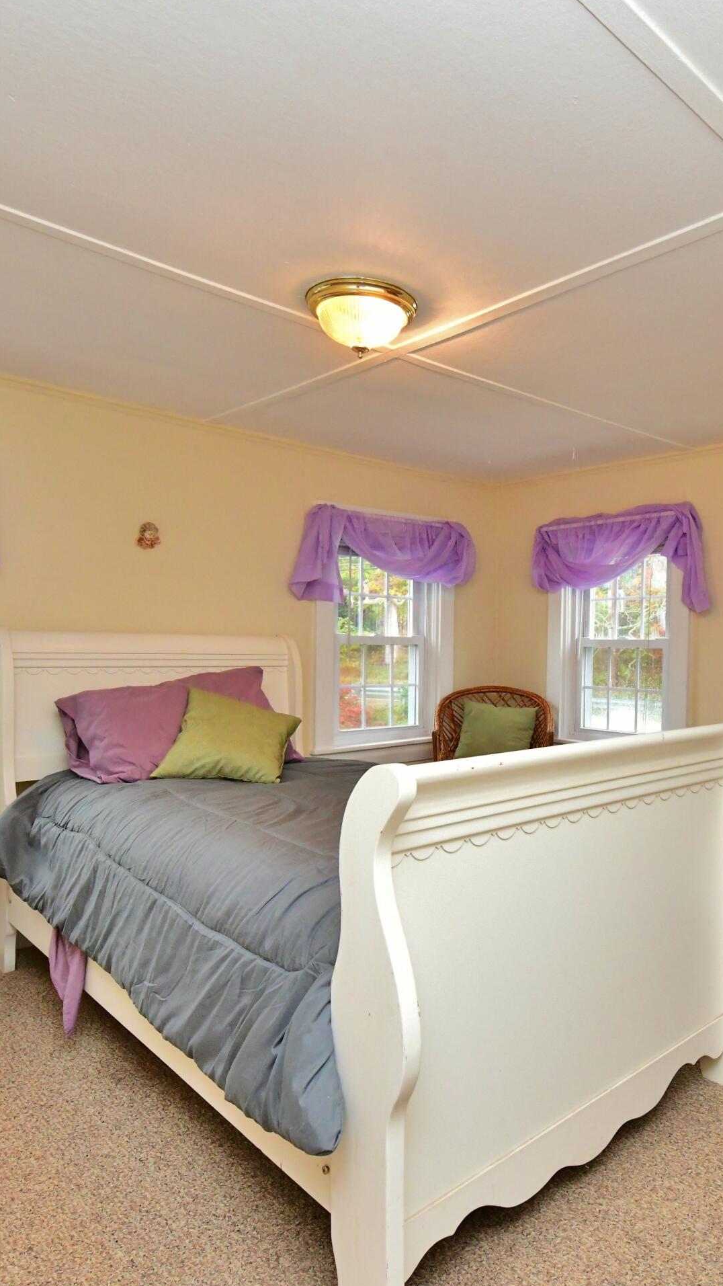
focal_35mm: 23
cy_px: 654
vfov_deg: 78.7
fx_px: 784
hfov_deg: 48.4
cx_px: 501
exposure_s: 1/200
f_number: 6.3
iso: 6400
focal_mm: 14
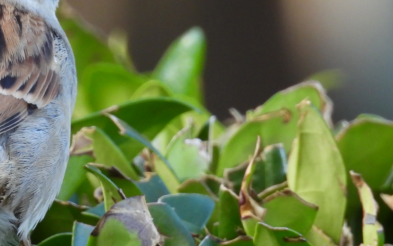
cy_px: 55
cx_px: -32
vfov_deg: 0.5
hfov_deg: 0.8
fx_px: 26584
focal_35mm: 2482
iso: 400
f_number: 5.6
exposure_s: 1/160
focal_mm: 178
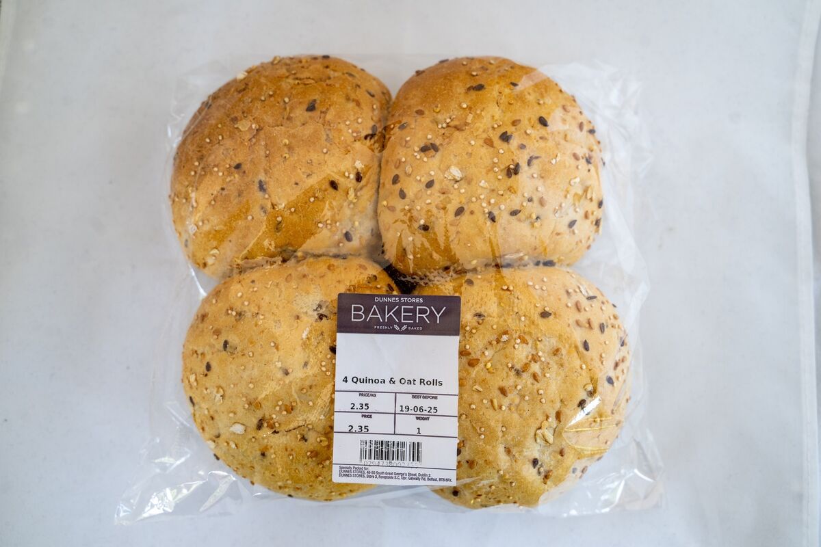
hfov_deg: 56.5
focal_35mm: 34
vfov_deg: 39.4
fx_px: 764
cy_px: 274
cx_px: 410
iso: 400
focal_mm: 33.5
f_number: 5
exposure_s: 1/100
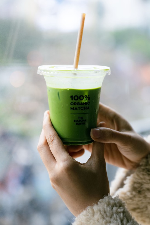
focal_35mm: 85
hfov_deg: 16.1
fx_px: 531
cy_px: 112
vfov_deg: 23.9
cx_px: 84
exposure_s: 1/400
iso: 1000
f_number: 3.2
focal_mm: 70
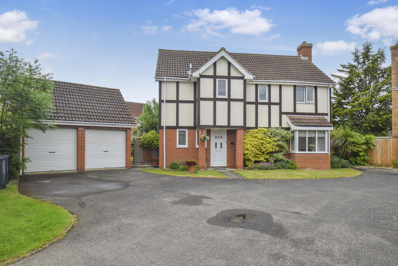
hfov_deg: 81.2
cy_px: 133
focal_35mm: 21
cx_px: 199
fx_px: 232
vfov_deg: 59.5
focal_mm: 14
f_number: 8
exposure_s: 1/250
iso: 110
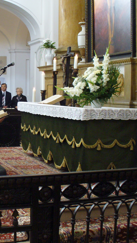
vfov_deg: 36.0
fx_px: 374
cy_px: 121
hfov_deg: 20.4
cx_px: 17
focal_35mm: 58
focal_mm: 6.1
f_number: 2.8
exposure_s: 1/15
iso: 200
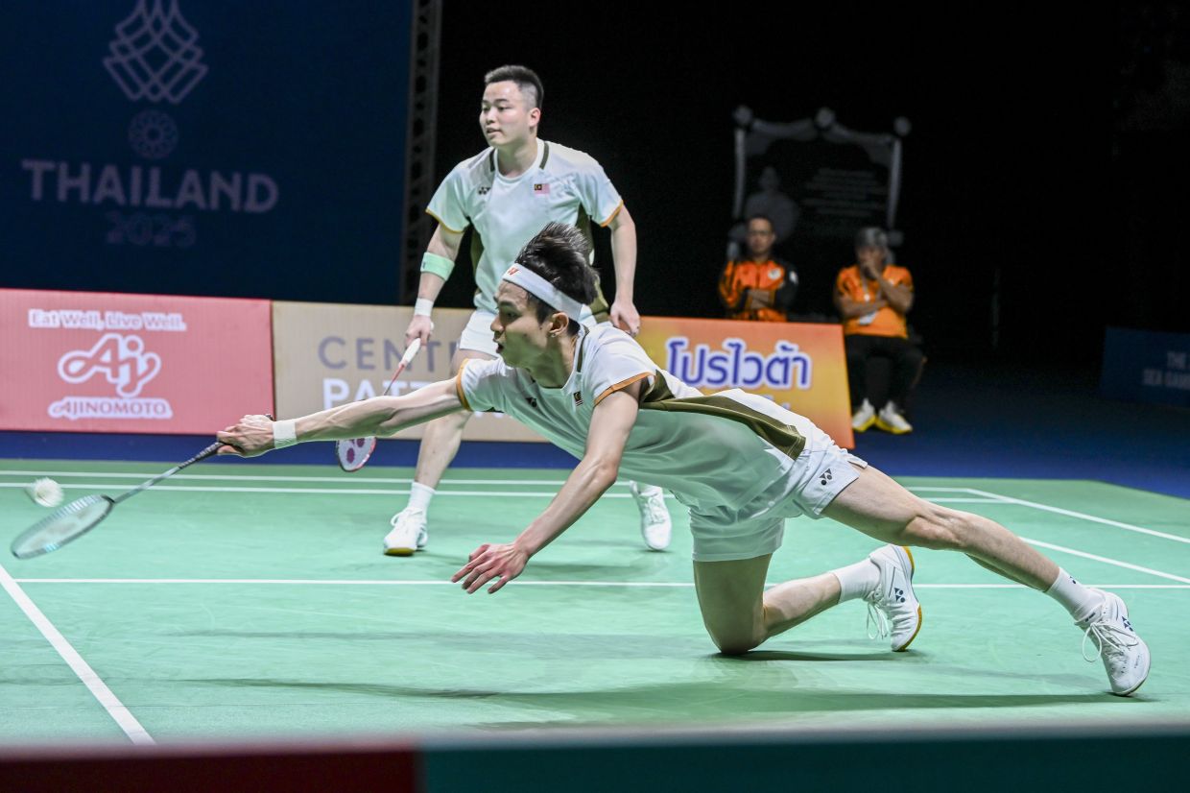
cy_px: 396
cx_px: 595
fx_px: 2313
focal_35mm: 70
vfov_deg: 19.4
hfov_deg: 28.9
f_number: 4
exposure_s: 1/800
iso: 2500
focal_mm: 70
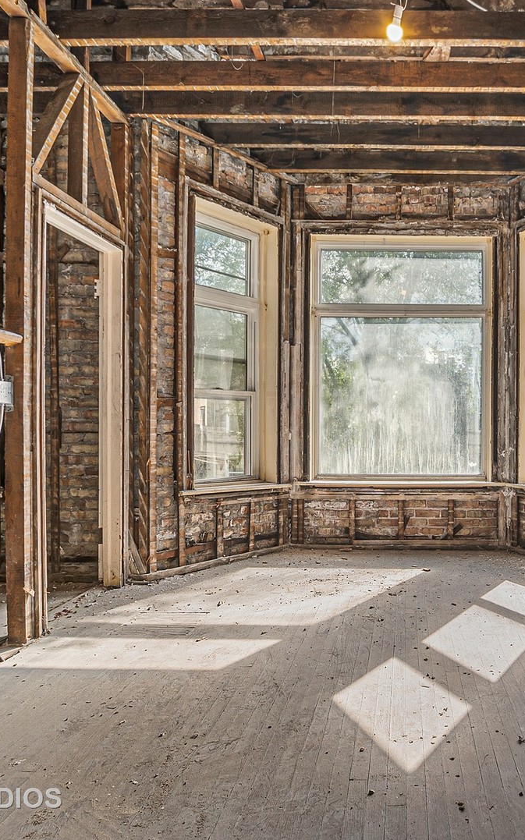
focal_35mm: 23
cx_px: 412
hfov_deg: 50.1
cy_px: 420
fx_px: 527
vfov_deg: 77.2
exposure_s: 1/5
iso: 320
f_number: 7.1
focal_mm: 10
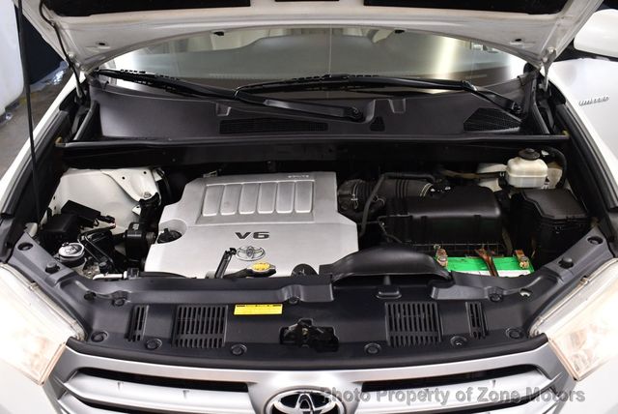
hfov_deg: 53.1
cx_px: 309
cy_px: 207
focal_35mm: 36
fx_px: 619
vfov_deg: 36.9
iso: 1400
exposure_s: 1/125
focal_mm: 18
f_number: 3.5
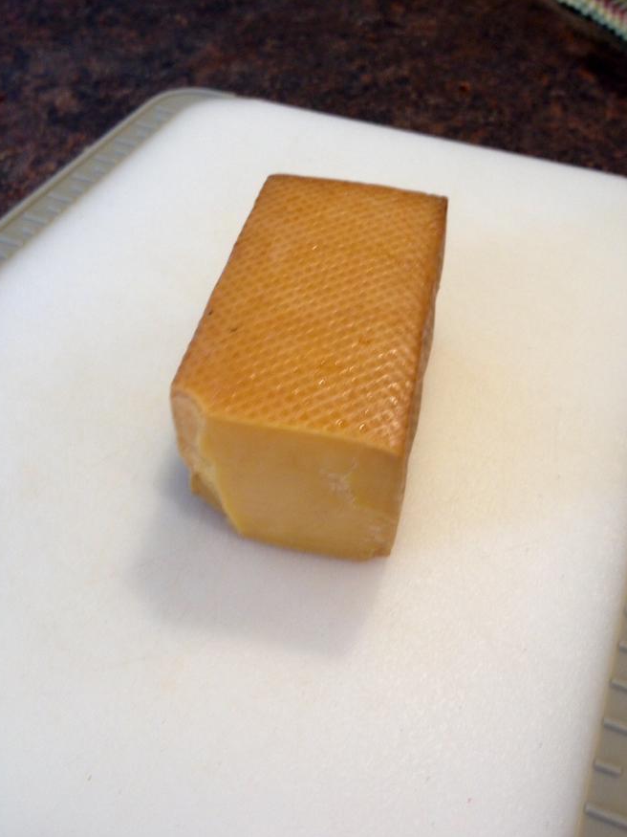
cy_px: 429
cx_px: 315
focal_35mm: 36
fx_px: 870
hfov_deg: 39.6
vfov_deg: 51.4
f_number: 2.4
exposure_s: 1/20
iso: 80
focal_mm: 4.28
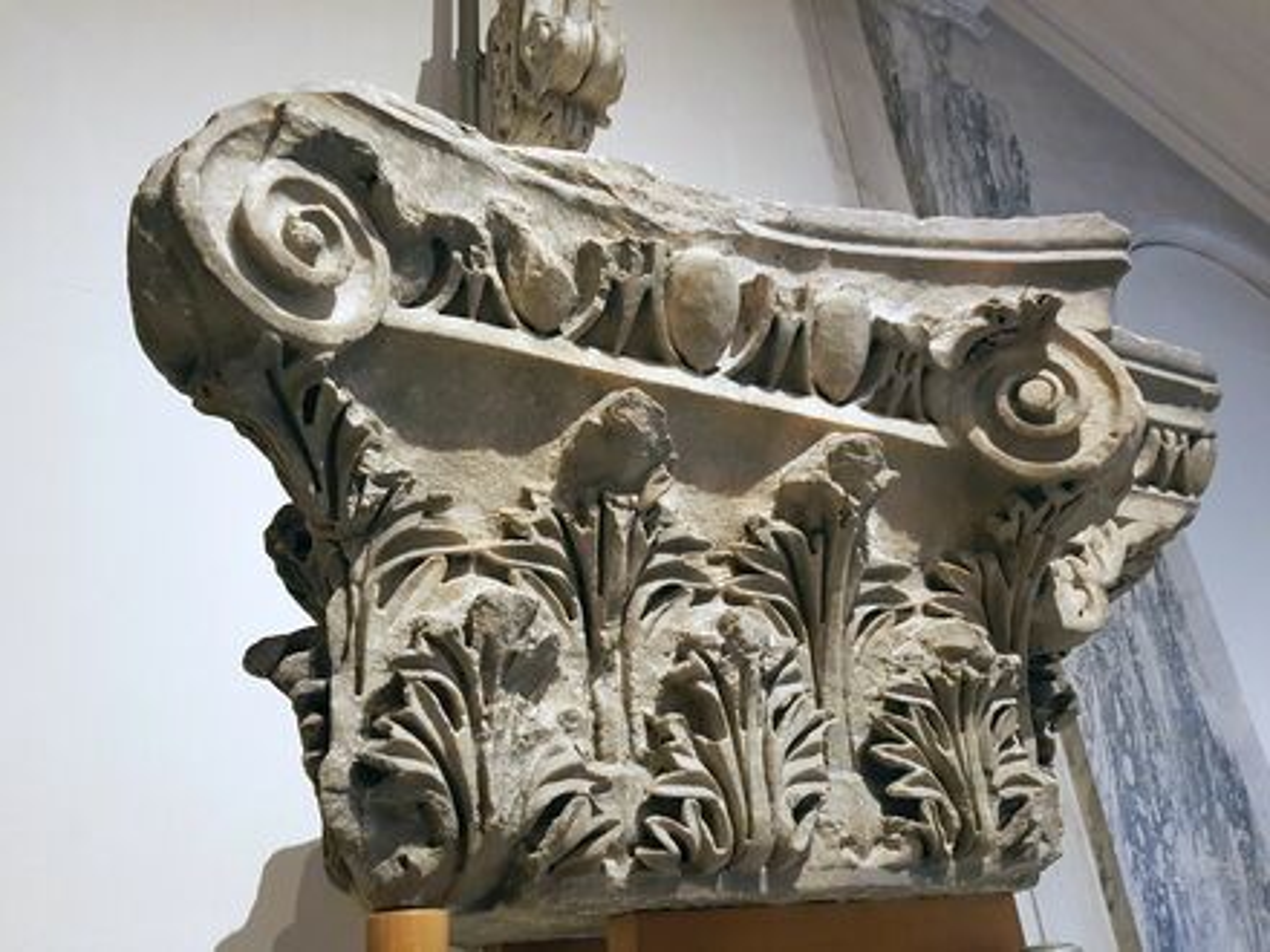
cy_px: 476
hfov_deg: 67.3
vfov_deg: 53.1
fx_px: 954
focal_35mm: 26
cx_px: 635
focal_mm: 4.2
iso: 200
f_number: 1.7
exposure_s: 1/11
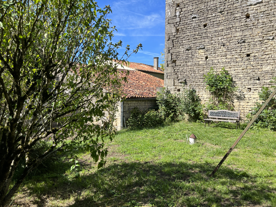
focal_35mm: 26
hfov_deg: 67.3
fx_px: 207
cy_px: 104
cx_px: 138
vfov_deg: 53.1
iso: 50
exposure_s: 1/2457
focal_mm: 5.7
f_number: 1.5
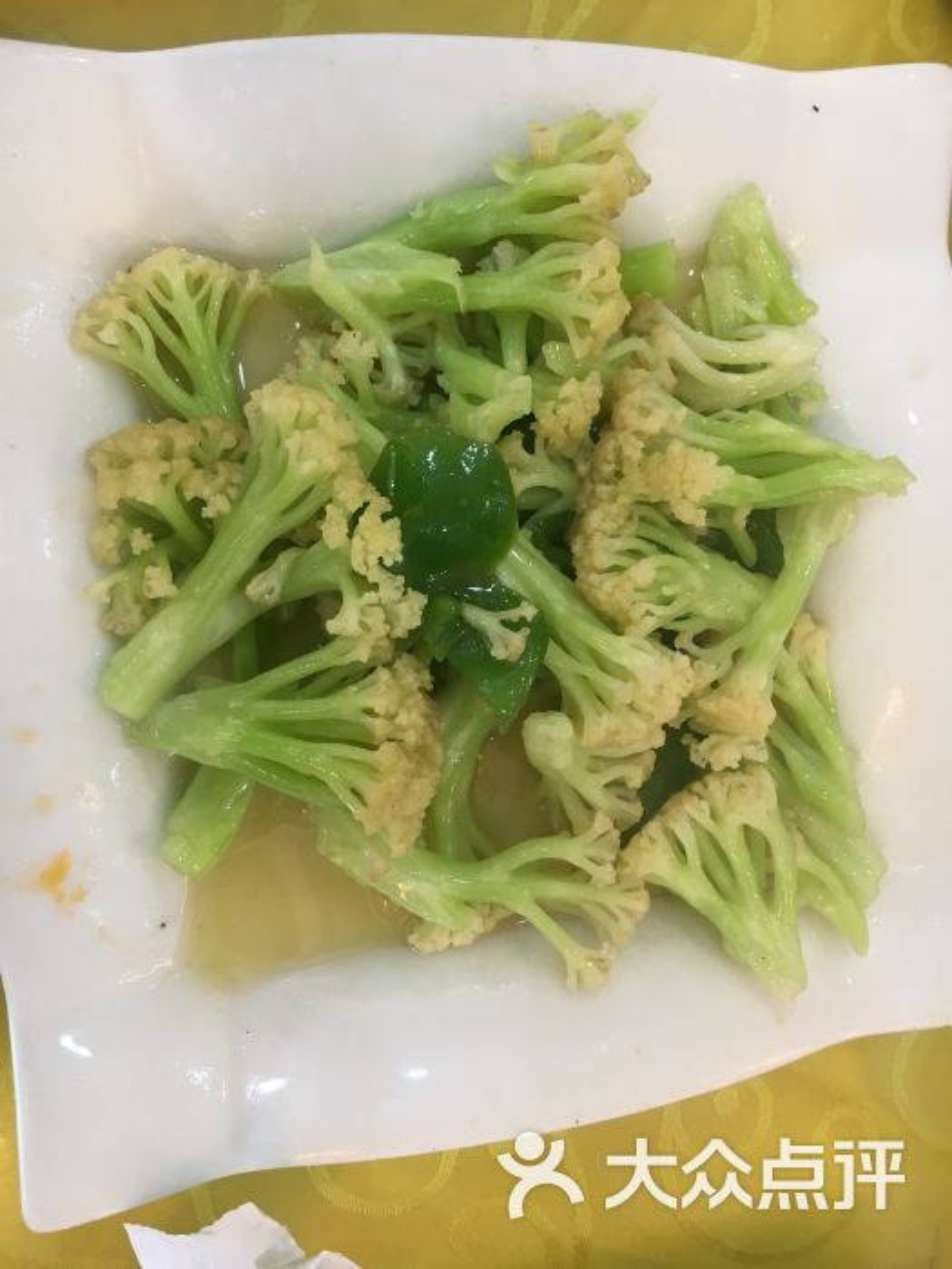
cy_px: 634
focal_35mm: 29
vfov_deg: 61.7
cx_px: 476
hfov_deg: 48.2
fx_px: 1063
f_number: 2.2
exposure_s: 1/33
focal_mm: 4.15
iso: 64
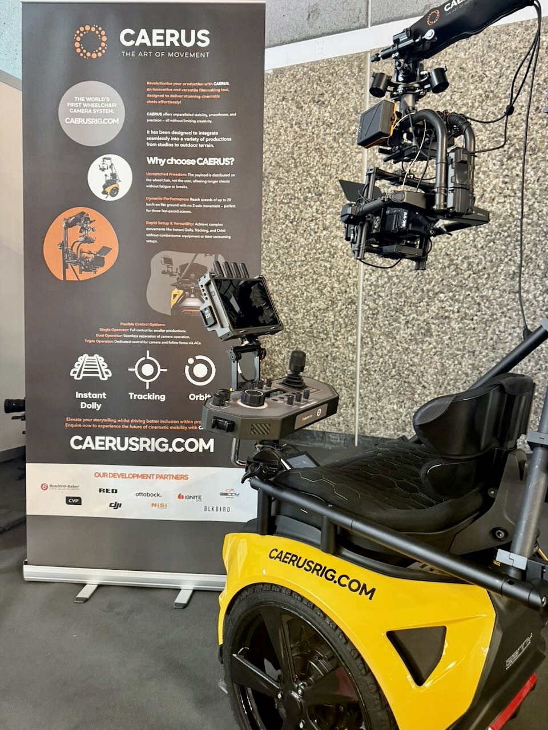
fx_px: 507
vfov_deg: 71.6
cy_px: 365
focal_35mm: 24
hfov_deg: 56.8
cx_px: 274
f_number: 1.78
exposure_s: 1/50
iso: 640
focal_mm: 6.76
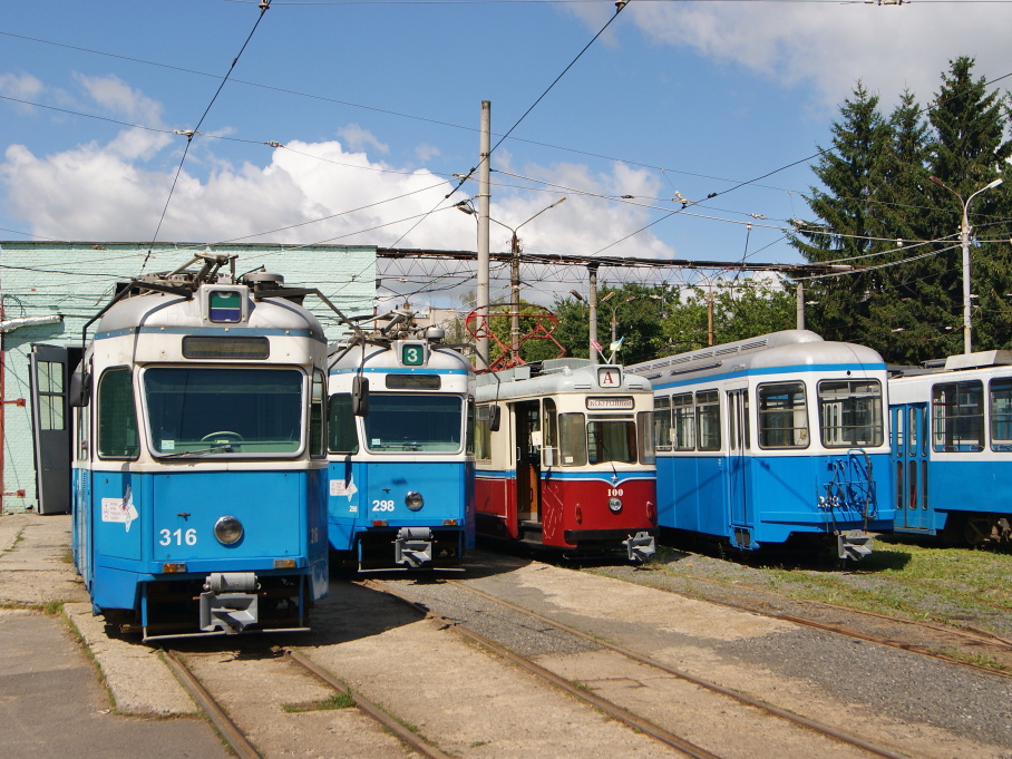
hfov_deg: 21.9
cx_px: 503
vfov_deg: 16.5
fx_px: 2618
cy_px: 378
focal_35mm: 90
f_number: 9
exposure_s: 1/800
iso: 200
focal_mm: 55
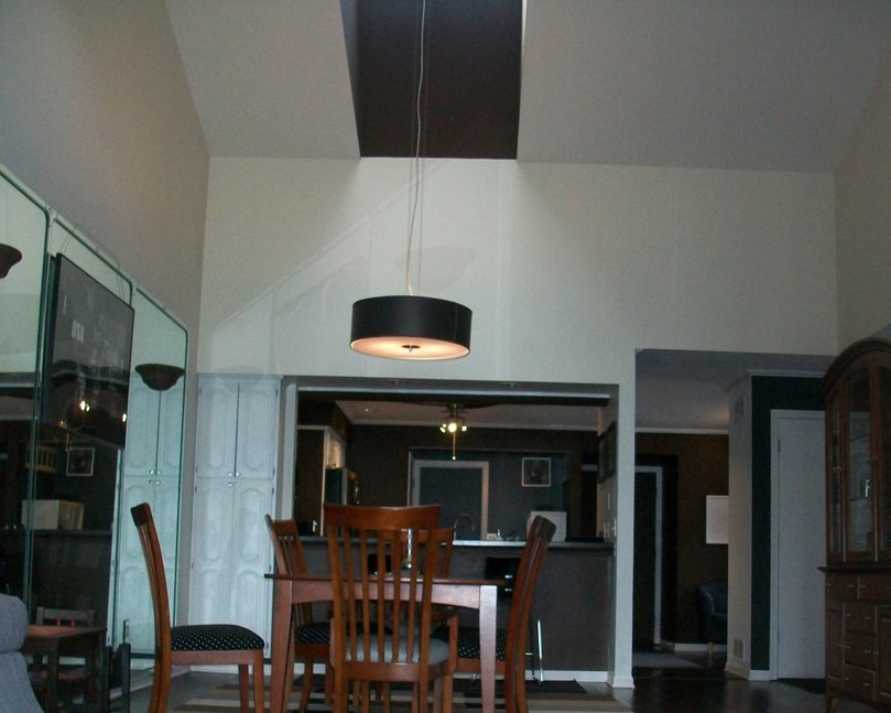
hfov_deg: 43.8
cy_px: 409
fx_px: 1107
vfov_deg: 35.6
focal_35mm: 42
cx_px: 445
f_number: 2.8
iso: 160
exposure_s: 1/60
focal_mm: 5.7
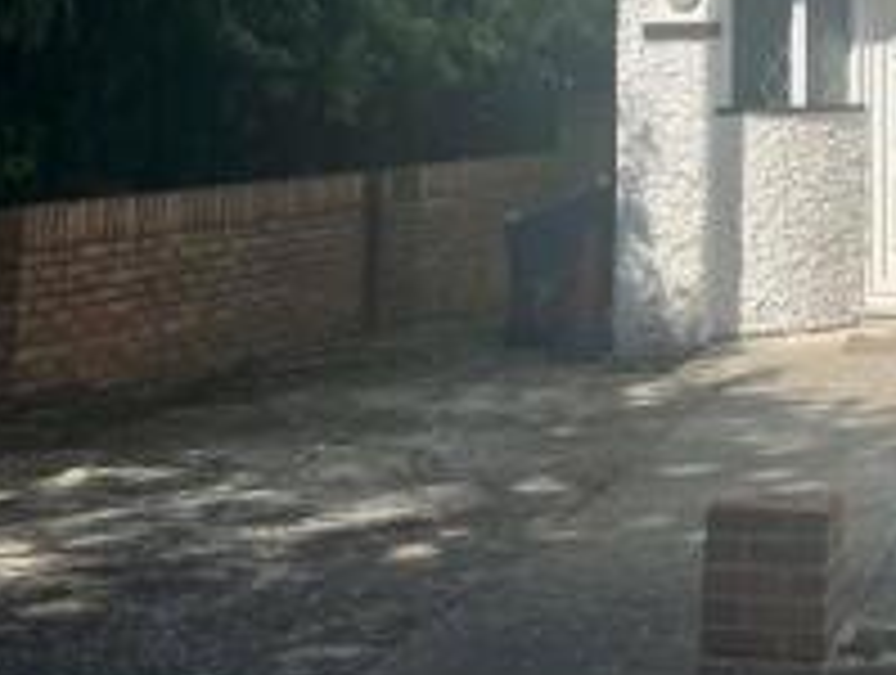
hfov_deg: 24.3
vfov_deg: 18.4
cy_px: -151
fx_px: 1971
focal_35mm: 76
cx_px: 916
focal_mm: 5.7
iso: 50
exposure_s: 1/8696
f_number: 1.5
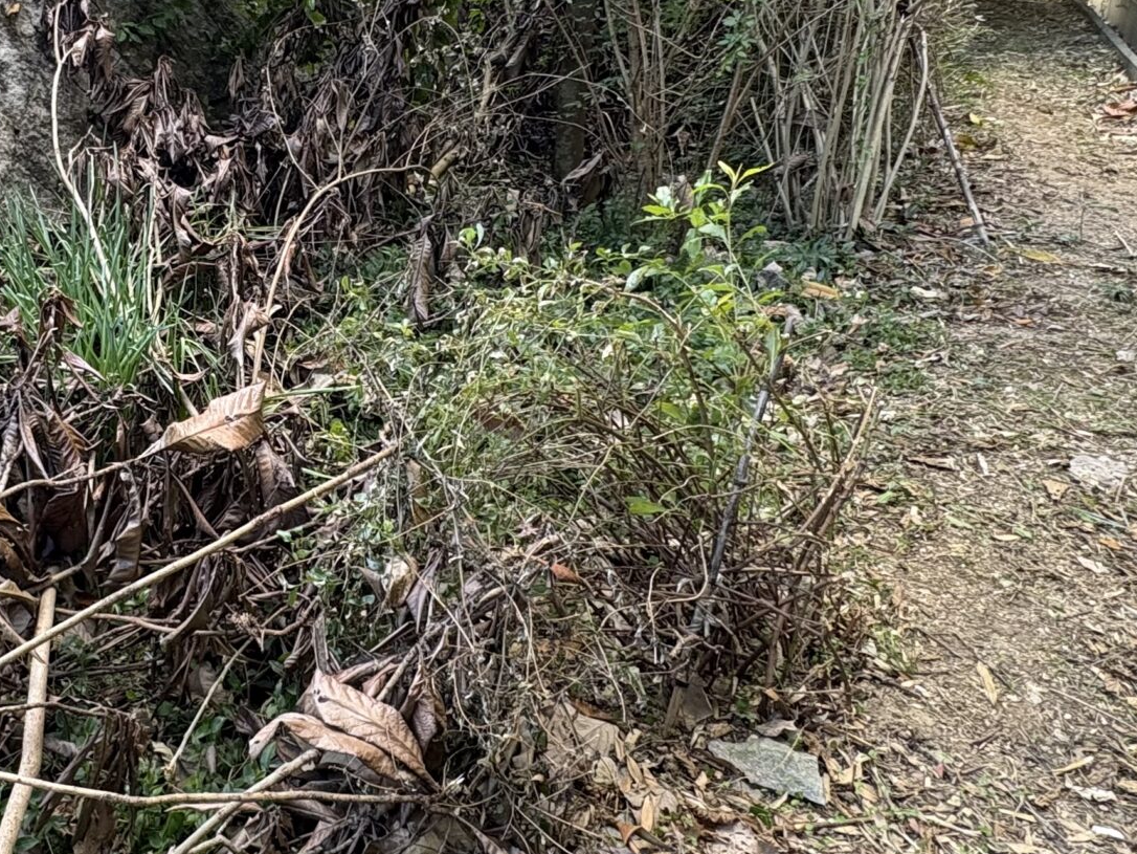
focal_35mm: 33
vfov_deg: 42.7
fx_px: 1084
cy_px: 333
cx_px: 173
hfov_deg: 50.7
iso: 160
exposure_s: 1/99
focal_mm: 2.22
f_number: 2.2
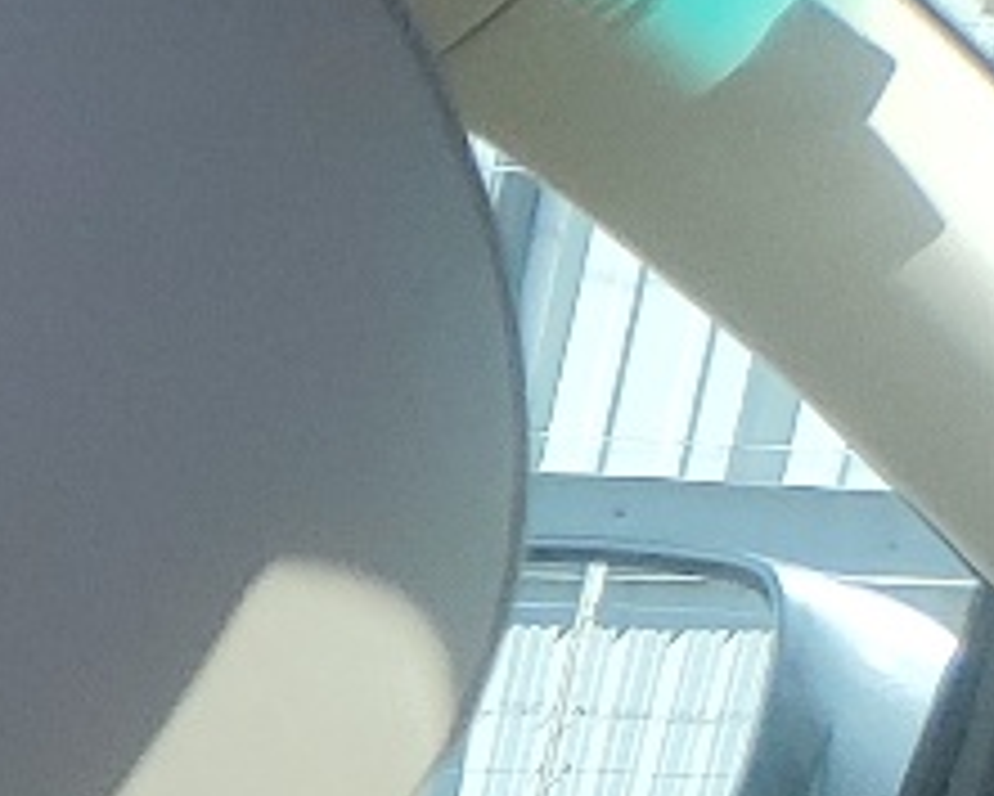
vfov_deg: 7.6
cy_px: 2213
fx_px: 5415
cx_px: -2343
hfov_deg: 8.2
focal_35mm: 184
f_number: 1.5
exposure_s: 1/909
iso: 50
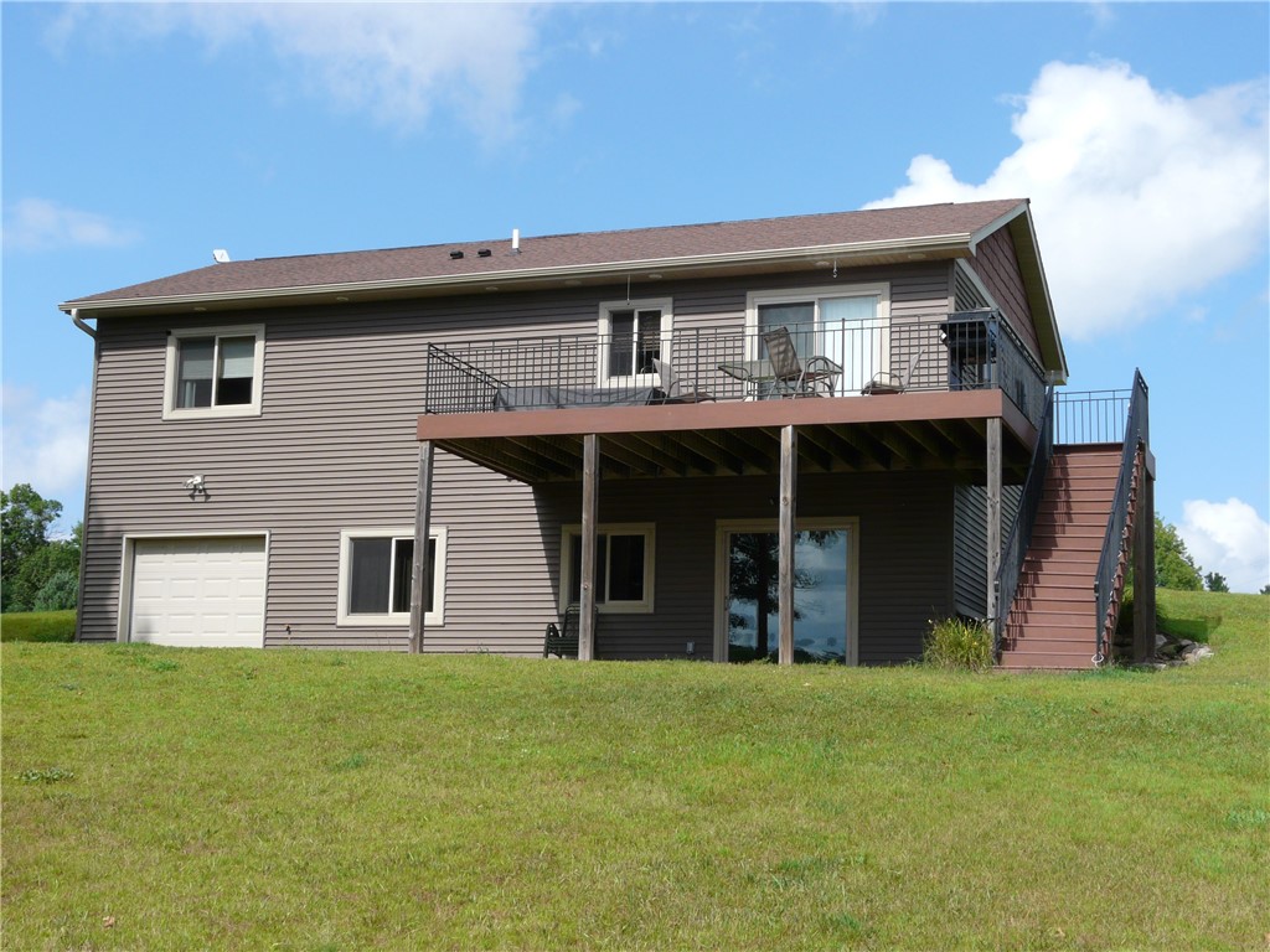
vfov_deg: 27.5
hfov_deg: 36.2
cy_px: 476
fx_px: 1944
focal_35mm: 53
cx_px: 635
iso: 100
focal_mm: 8.8
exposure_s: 1/400
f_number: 5.6
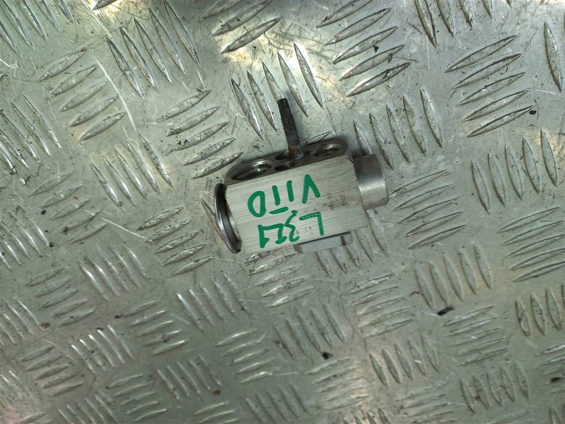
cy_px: 212
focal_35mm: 25
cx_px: 282
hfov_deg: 69.4
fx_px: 408
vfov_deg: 54.9
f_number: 1.8
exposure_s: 1/50
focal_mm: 4.6
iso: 40
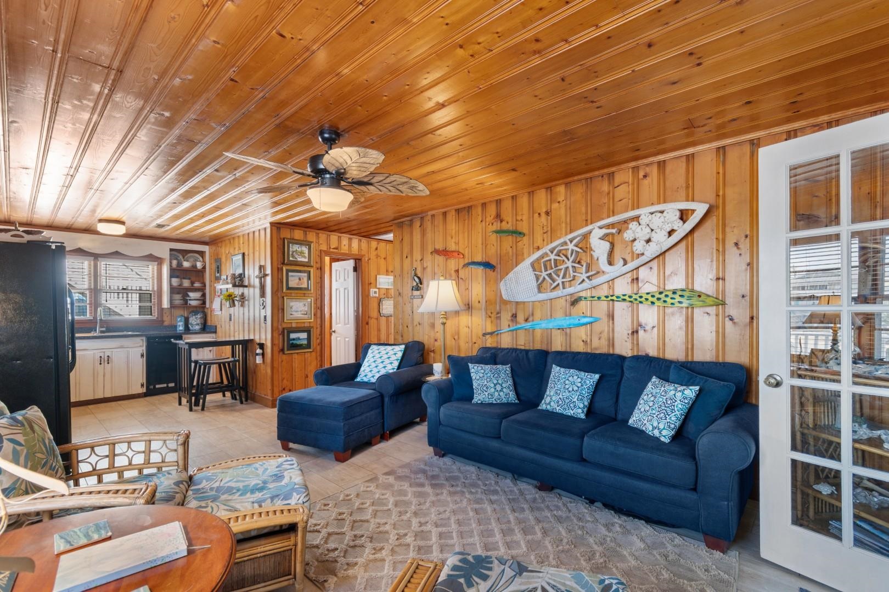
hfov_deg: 100.4
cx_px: 444
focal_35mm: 15
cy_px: 296
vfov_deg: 77.3
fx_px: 370
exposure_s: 1/10
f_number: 4.5
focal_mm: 10
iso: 100
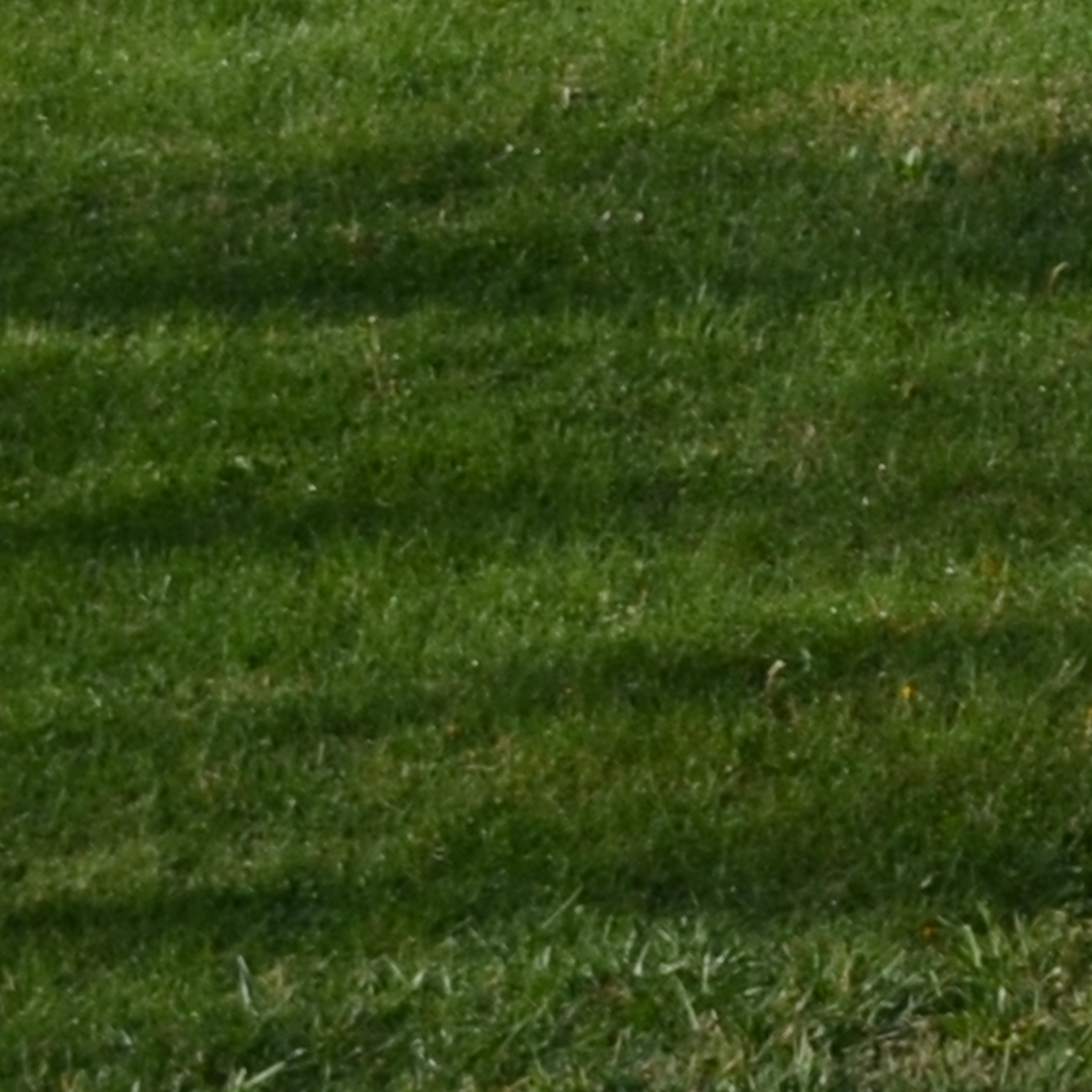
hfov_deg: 6.7
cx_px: 4220
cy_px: -1617
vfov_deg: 7.6
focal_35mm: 212
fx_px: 7566
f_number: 8
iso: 100
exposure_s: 1/250
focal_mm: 18
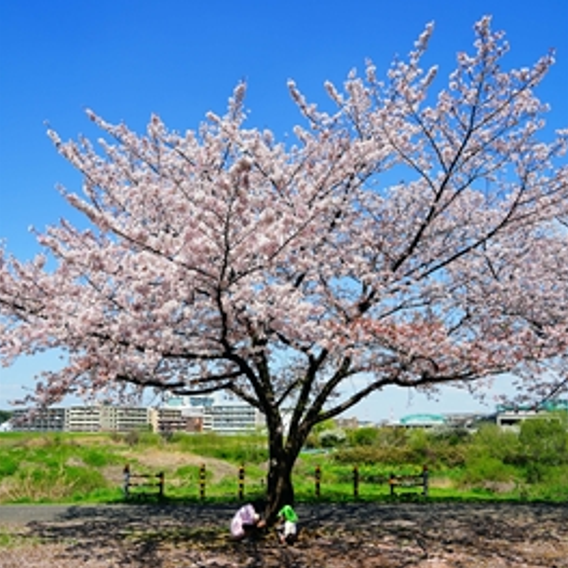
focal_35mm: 31
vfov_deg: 52.2
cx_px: 284
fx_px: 575
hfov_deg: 52.5
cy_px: 337
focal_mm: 24
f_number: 8
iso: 100
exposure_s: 1/350
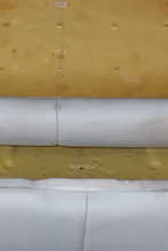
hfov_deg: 16.1
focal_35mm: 85
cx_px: 59
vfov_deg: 23.7
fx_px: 594
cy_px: 76
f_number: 3.2
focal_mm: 5.4
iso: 100
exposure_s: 1/80
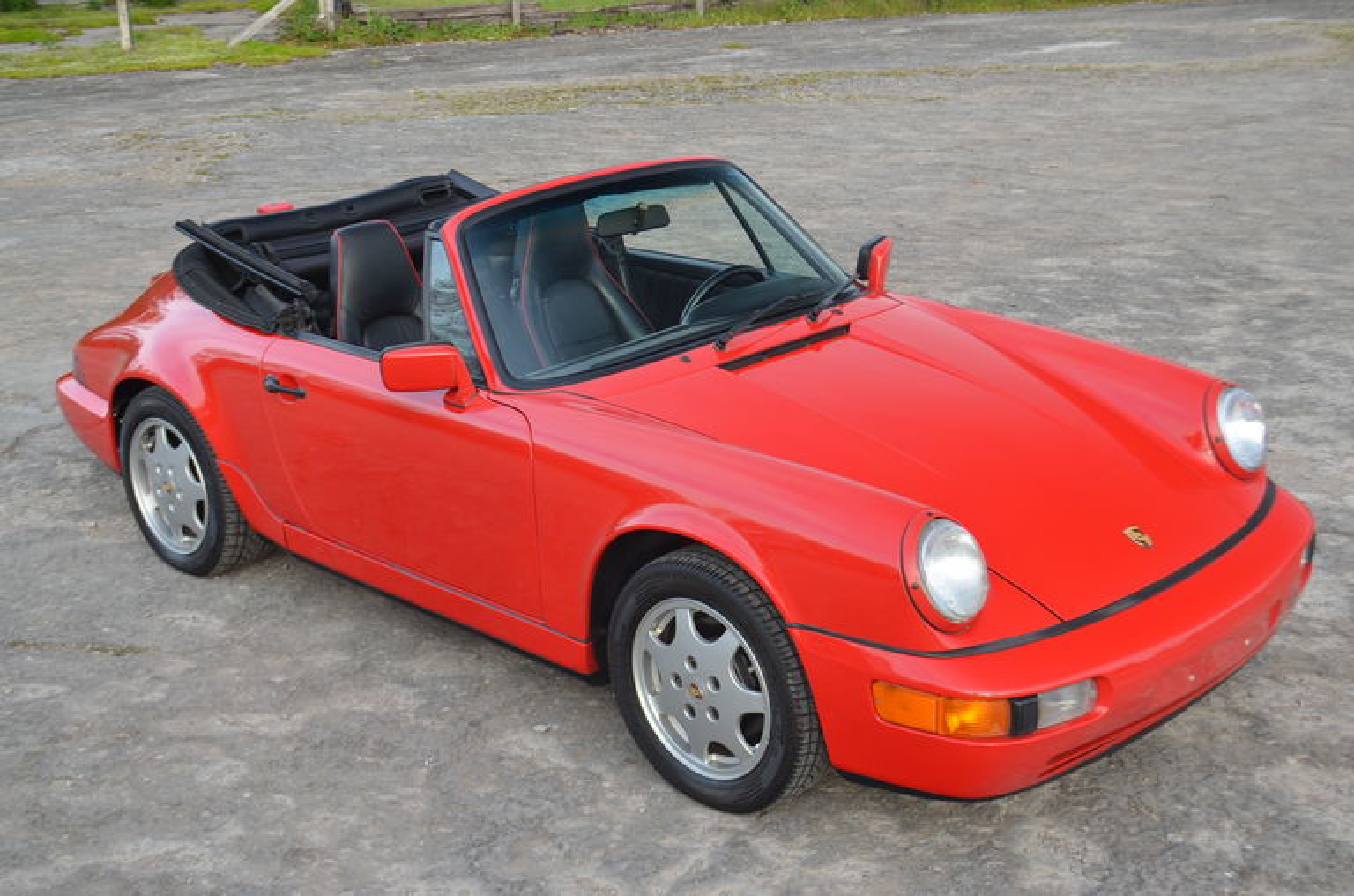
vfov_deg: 27.9
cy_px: 448
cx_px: 677
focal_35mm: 48
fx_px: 1801
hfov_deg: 41.2
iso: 360
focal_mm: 32
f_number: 5.6
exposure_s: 1/125
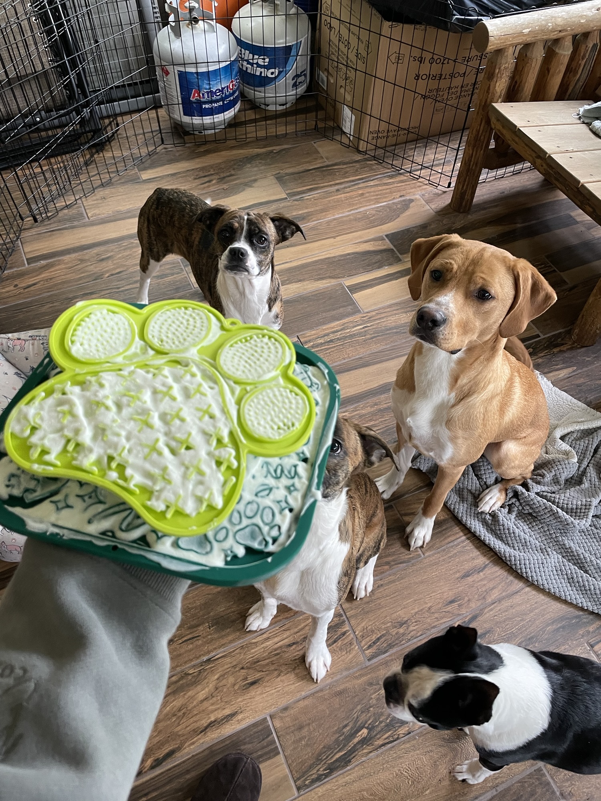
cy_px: 400
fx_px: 602
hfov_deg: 53.1
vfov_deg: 67.3
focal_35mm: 26
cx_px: 300
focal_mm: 4.2
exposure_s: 1/60
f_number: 1.6
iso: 160
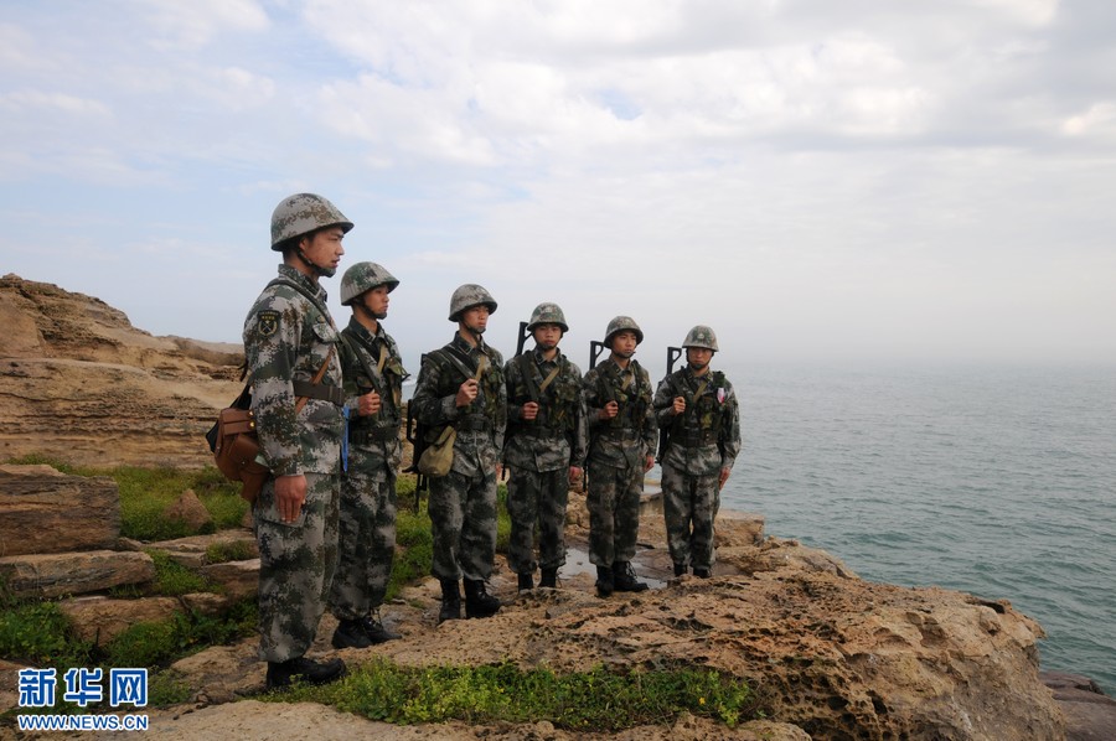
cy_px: 370
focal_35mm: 24
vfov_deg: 53.0
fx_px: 743
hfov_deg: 73.8
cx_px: 558
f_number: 8
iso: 200
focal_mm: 16
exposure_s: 1/320
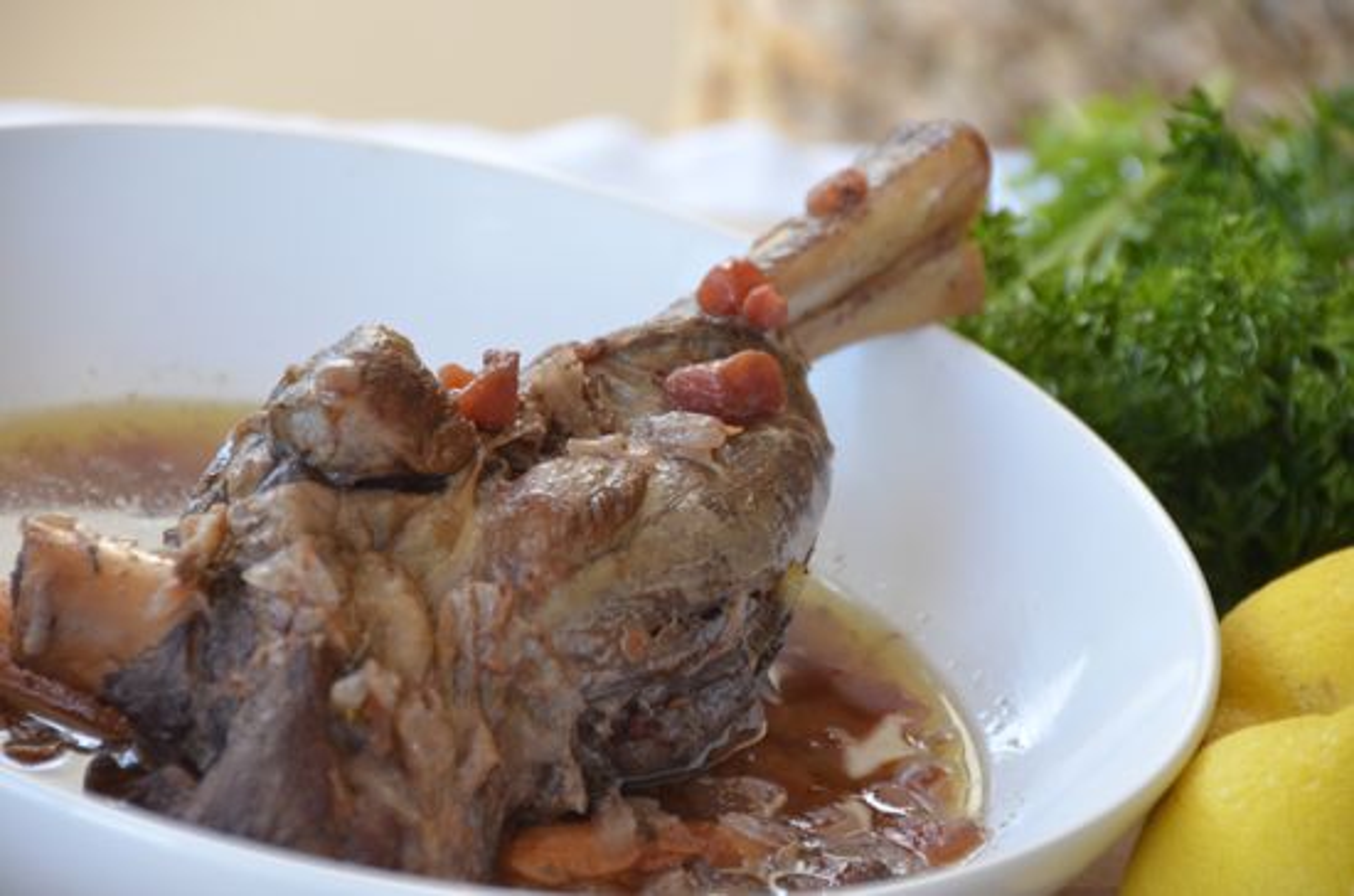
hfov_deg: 6.9
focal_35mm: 300
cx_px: 677
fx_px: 11257
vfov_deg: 4.6
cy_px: 448
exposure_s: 1/200
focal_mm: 200
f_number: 5.6
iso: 1250
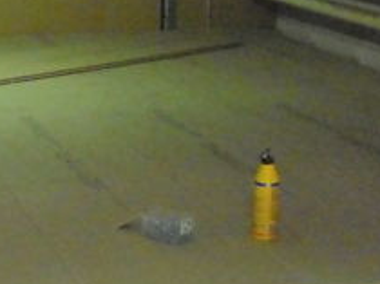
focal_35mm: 113
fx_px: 1239
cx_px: -163
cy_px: 90
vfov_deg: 13.1
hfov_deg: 16.2
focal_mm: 6.2
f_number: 2.7
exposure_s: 1/200
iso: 1600
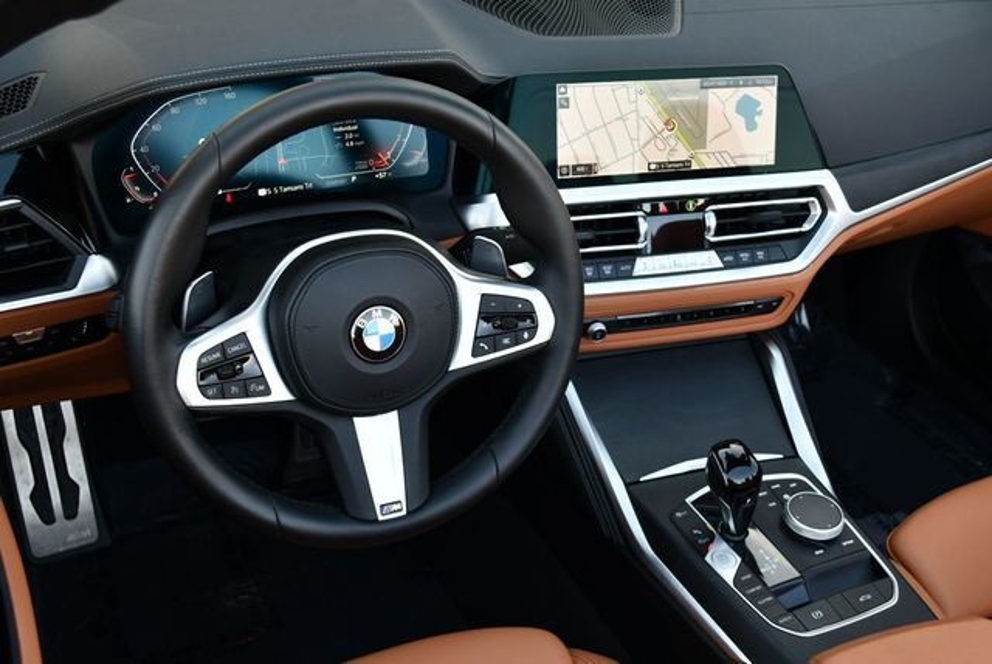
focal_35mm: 40
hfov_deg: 48.4
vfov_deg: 33.5
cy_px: 332
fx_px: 1103
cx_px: 496
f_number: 4
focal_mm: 20
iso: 400
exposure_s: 1/250
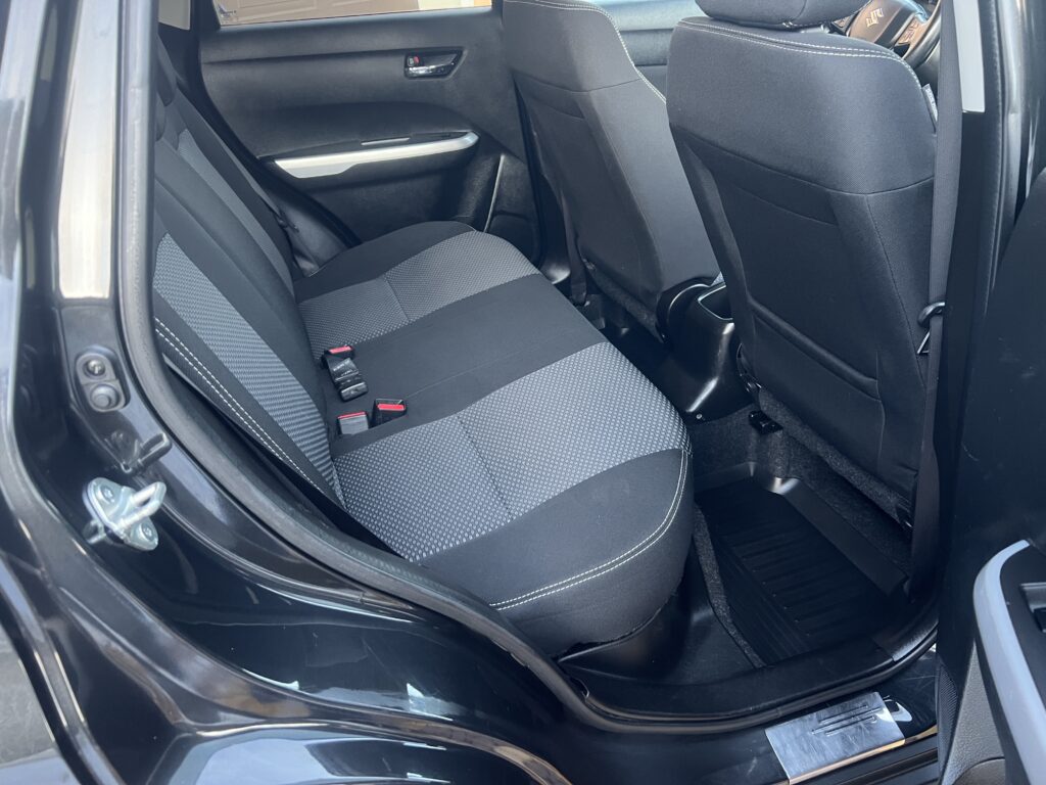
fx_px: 786
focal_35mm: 26
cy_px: 392
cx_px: 523
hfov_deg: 67.3
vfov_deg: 53.1
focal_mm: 5.7
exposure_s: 1/33
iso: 400
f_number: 1.5
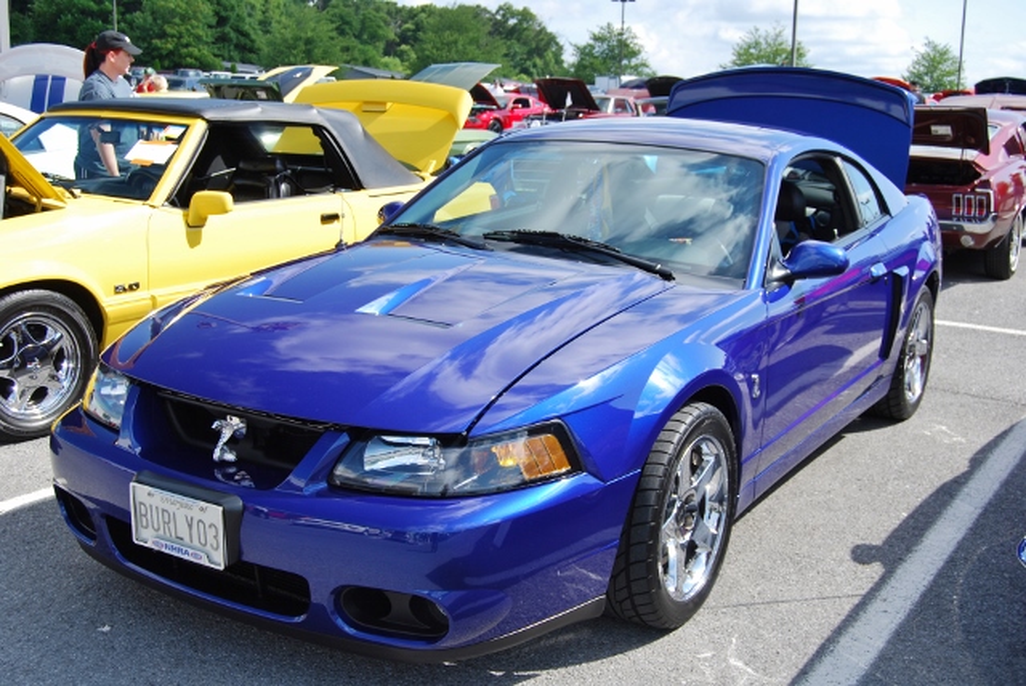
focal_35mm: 39
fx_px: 1112
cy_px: 343
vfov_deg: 34.3
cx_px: 513
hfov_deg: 49.5
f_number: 7.1
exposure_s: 1/200
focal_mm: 26
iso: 100
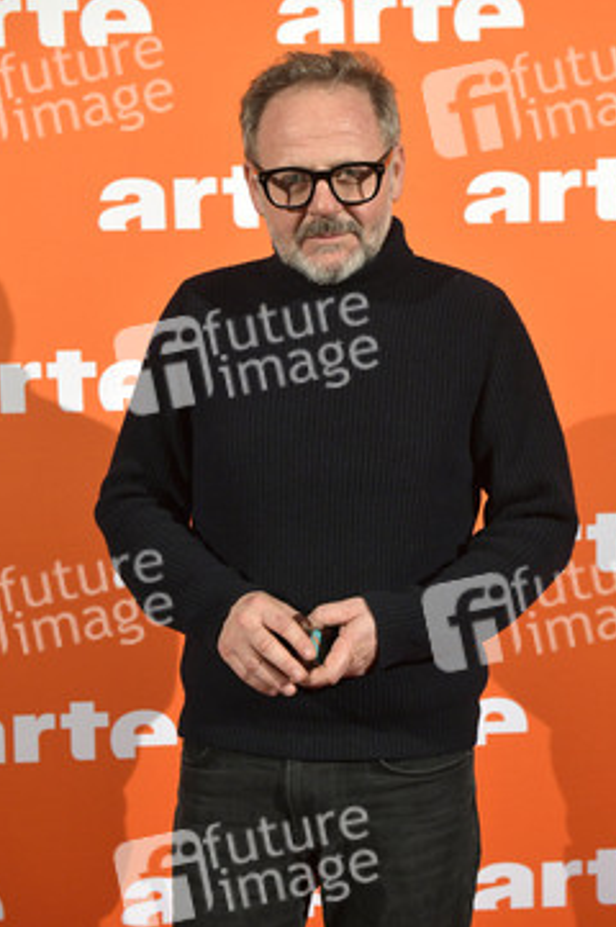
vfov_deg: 32.4
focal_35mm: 62
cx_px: 321
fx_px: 1594
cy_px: 483
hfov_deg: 21.9
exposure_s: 1/160
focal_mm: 56
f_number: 5.6
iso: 2000
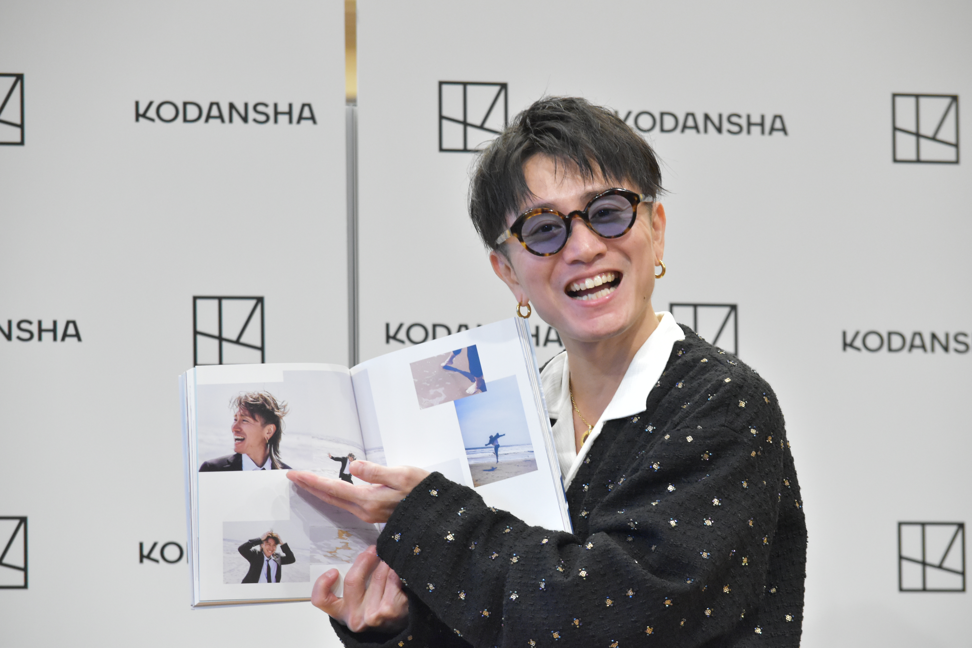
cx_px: 486
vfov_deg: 5.9
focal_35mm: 232
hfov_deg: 8.9
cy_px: 324
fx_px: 6277
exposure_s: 1/160
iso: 4000
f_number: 6.3
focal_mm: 155
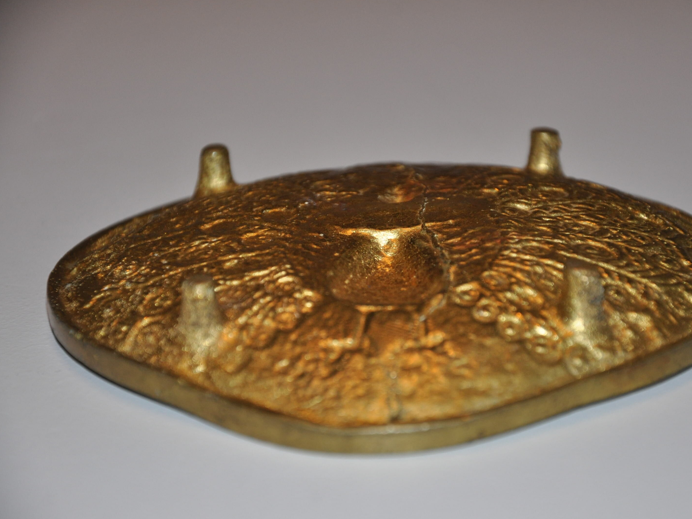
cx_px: 390
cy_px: 260
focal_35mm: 172
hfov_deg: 11.5
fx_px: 3429
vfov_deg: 8.7
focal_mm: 105
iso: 800
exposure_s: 1/60
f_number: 5.6
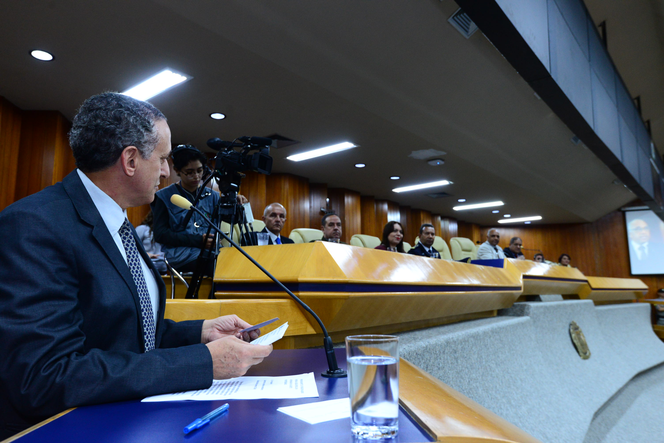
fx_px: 480
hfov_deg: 69.4
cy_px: 222
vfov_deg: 49.6
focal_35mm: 26
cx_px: 332
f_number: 5.6
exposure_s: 1/60
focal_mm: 26
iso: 2500
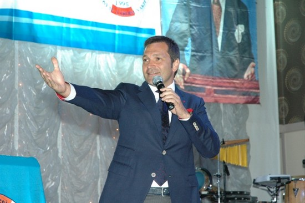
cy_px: 102
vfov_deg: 13.0
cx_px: 152
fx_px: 889
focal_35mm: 105
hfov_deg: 19.5
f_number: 6.3
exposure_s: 1/80
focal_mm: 70
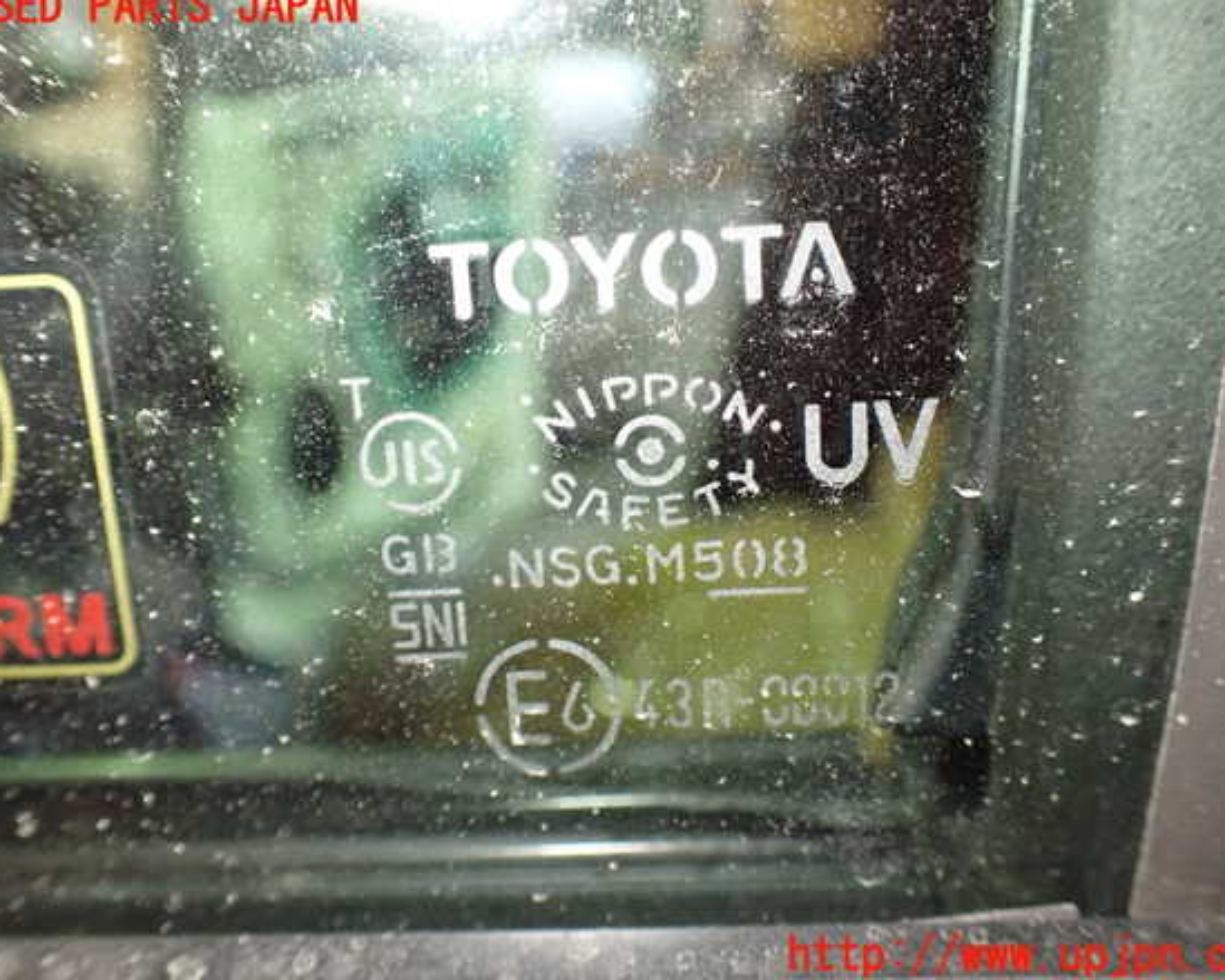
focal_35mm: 32
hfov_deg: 55.7
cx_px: 623
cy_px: 482
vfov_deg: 45.8
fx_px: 1160
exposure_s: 1/60
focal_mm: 5.4
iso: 800
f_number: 2.3
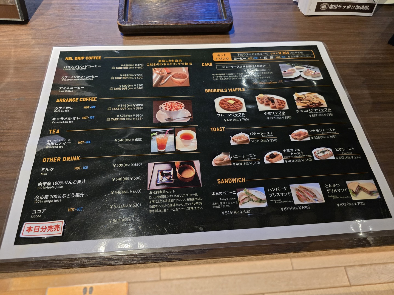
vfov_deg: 58.9
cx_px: 197
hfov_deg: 73.9
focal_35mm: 23
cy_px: 148
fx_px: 262
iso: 500
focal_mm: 6.3
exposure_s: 1/100
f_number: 1.7
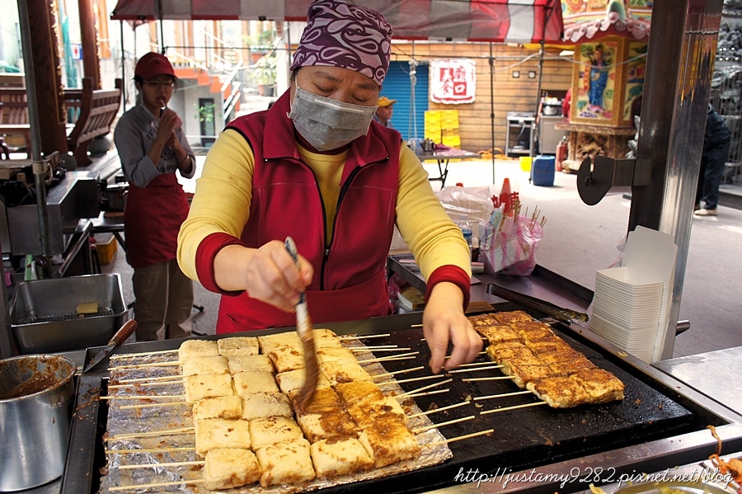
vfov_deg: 43.6
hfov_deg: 62.0
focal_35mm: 30
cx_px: 371
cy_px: 247
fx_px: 618
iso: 200
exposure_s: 1/80
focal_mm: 20
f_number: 5
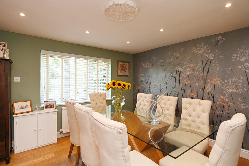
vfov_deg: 67.3
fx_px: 124
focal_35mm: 18
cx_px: 124
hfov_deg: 90.0
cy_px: 83
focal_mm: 18
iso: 250
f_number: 4
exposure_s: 1/60
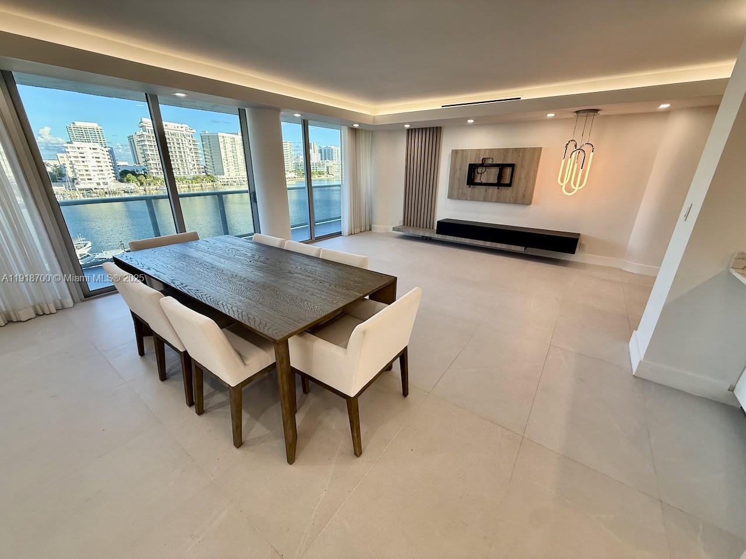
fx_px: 302
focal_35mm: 14
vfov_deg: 85.7
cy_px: 280
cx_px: 373
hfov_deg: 102.1
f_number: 2.2
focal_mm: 2.22
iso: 80
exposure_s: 1/120
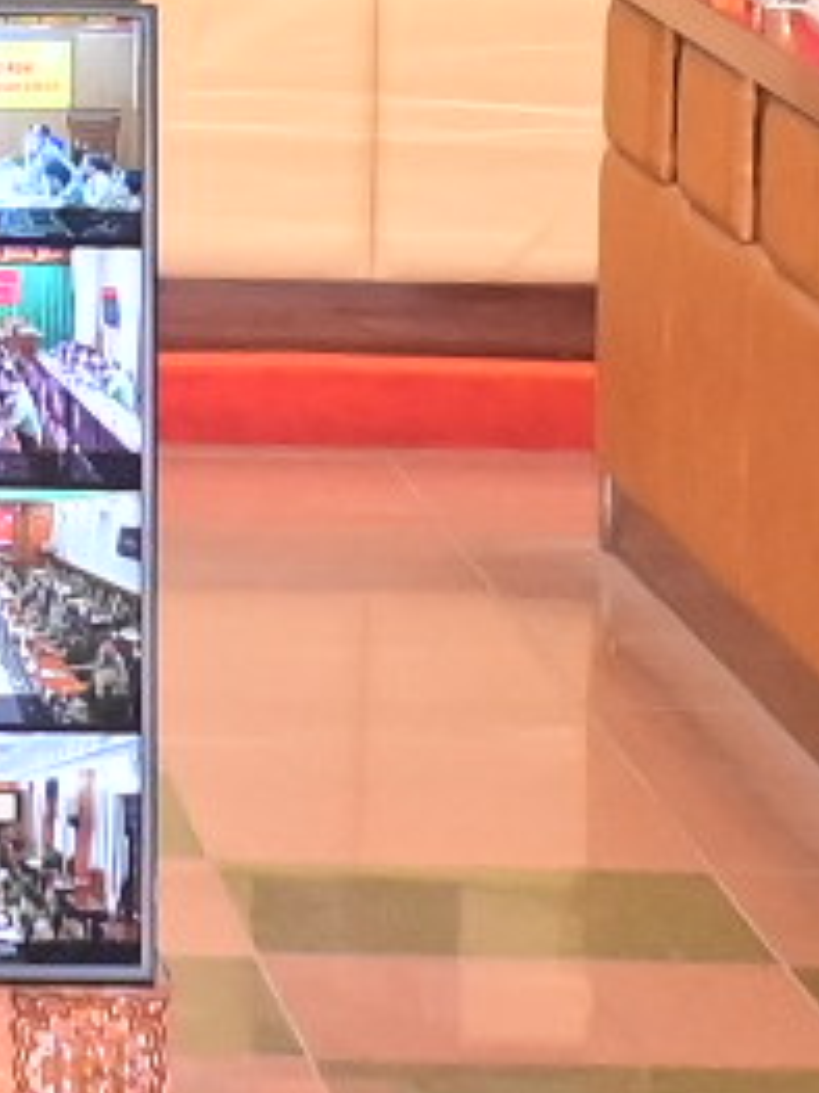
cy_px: -565
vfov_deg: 6.8
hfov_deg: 5.1
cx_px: -678
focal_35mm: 288
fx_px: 9093
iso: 2500
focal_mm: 27
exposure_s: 1/200
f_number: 4.5
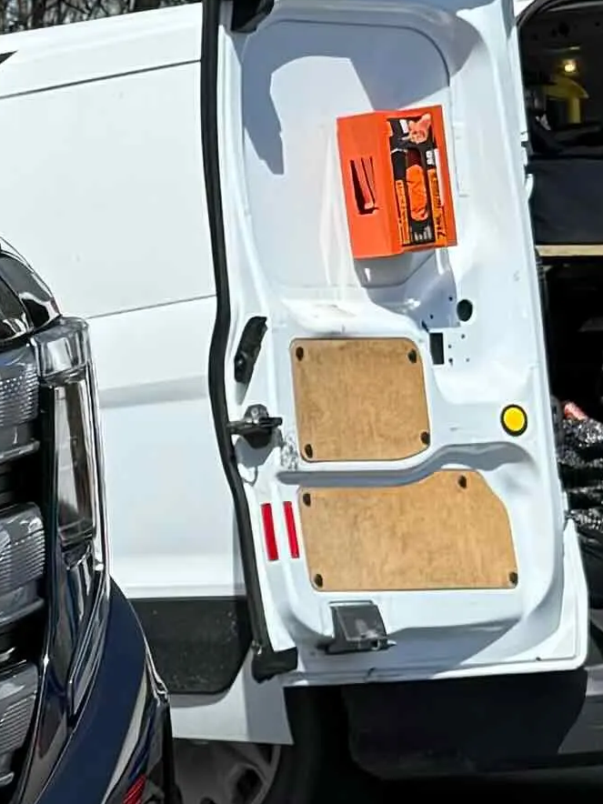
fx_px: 3600
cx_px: -776
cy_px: 363
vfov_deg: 12.7
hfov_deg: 8.8
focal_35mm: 155
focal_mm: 6.76
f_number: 1.78
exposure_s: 1/3584
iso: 80
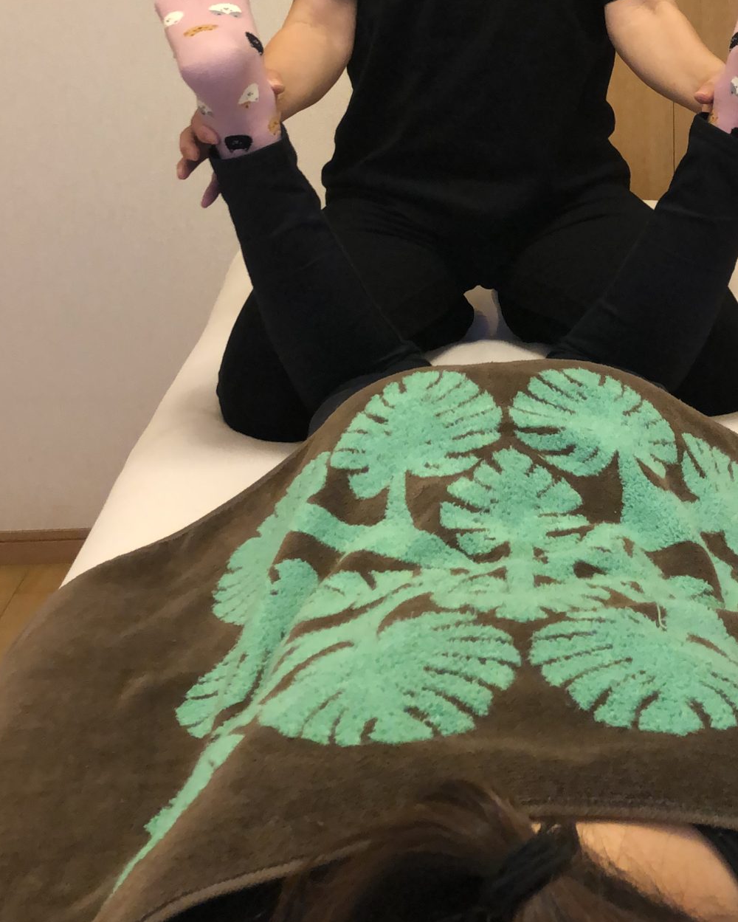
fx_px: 1528
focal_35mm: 56
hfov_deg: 27.0
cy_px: 127
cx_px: 490
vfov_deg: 32.2
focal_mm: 4
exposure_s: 1/50
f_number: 1.8
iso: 200
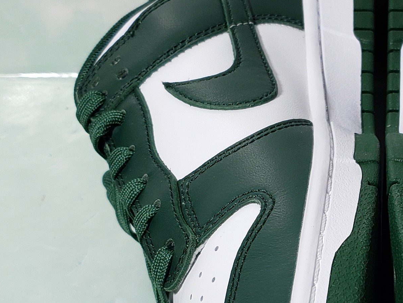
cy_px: 252
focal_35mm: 87
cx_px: 367
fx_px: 1013
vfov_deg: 16.8
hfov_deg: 21.9
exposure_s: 1/430
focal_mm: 4.3
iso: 50
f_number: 1.5
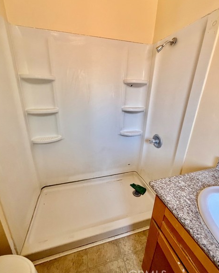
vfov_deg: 96.8
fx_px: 122
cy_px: 132
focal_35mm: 15
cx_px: 107
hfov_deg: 84.0
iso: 320
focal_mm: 2.22
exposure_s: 1/116
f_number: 2.2
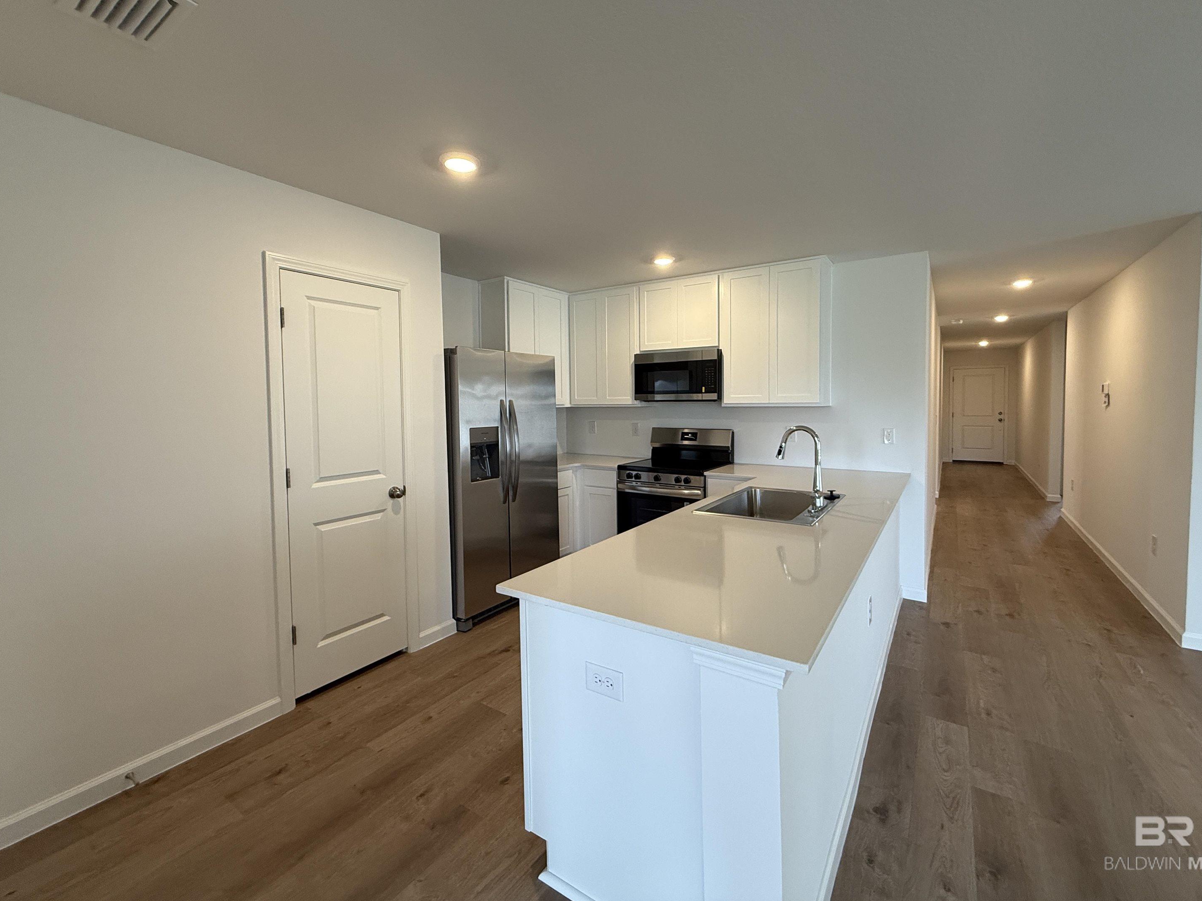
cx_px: 626
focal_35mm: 15
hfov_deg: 98.1
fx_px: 521
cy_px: 422
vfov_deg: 81.6
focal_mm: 2.22
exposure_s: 1/120
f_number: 2.2
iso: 200
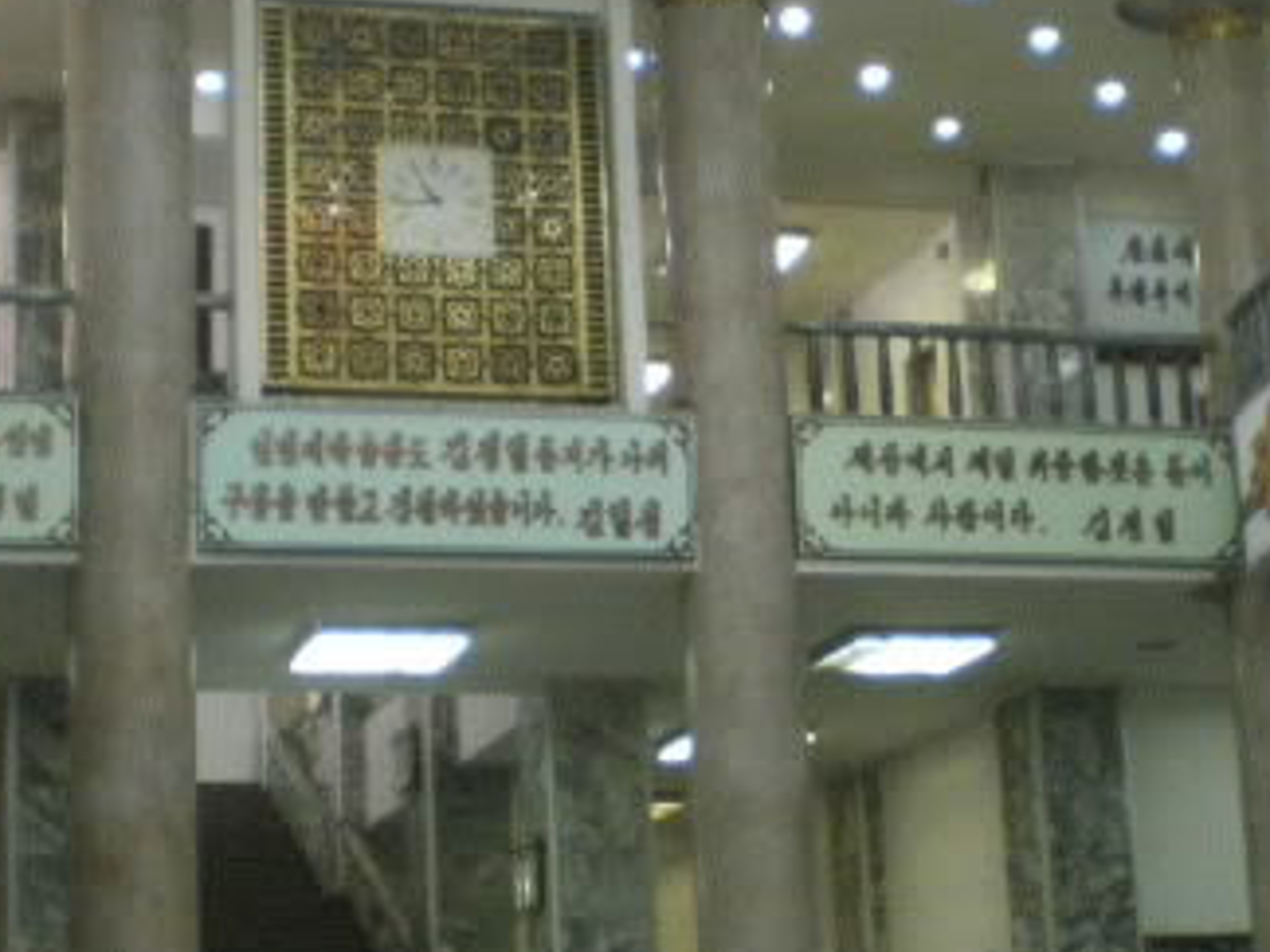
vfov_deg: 16.6
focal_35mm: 89
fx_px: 3265
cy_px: 431
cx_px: 760
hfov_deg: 22.0
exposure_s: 1/25
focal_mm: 6.3
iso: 800
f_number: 3.1
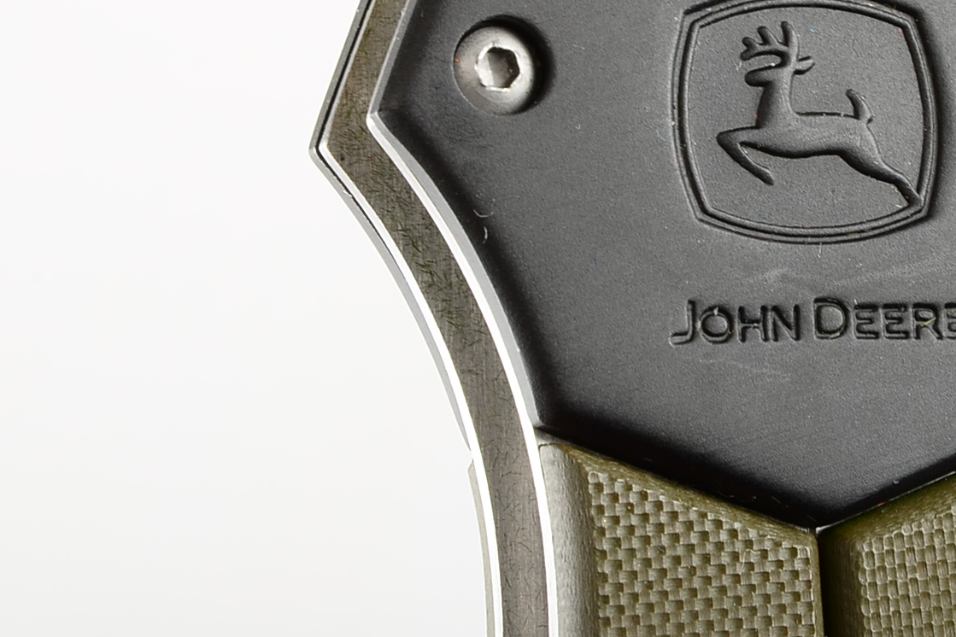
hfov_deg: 5.9
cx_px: 777
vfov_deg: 4.0
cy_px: 153
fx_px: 9190
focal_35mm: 346
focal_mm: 105
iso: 100
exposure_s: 1/250
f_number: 18
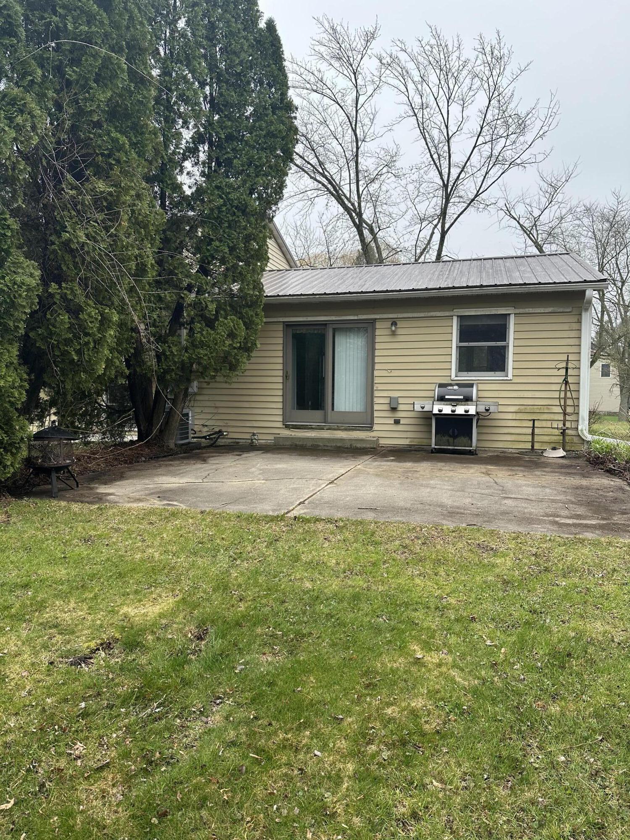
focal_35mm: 24
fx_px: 582
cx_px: 315
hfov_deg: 56.8
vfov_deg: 71.6
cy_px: 420
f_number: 1.78
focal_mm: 6.86
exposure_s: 1/894
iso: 80
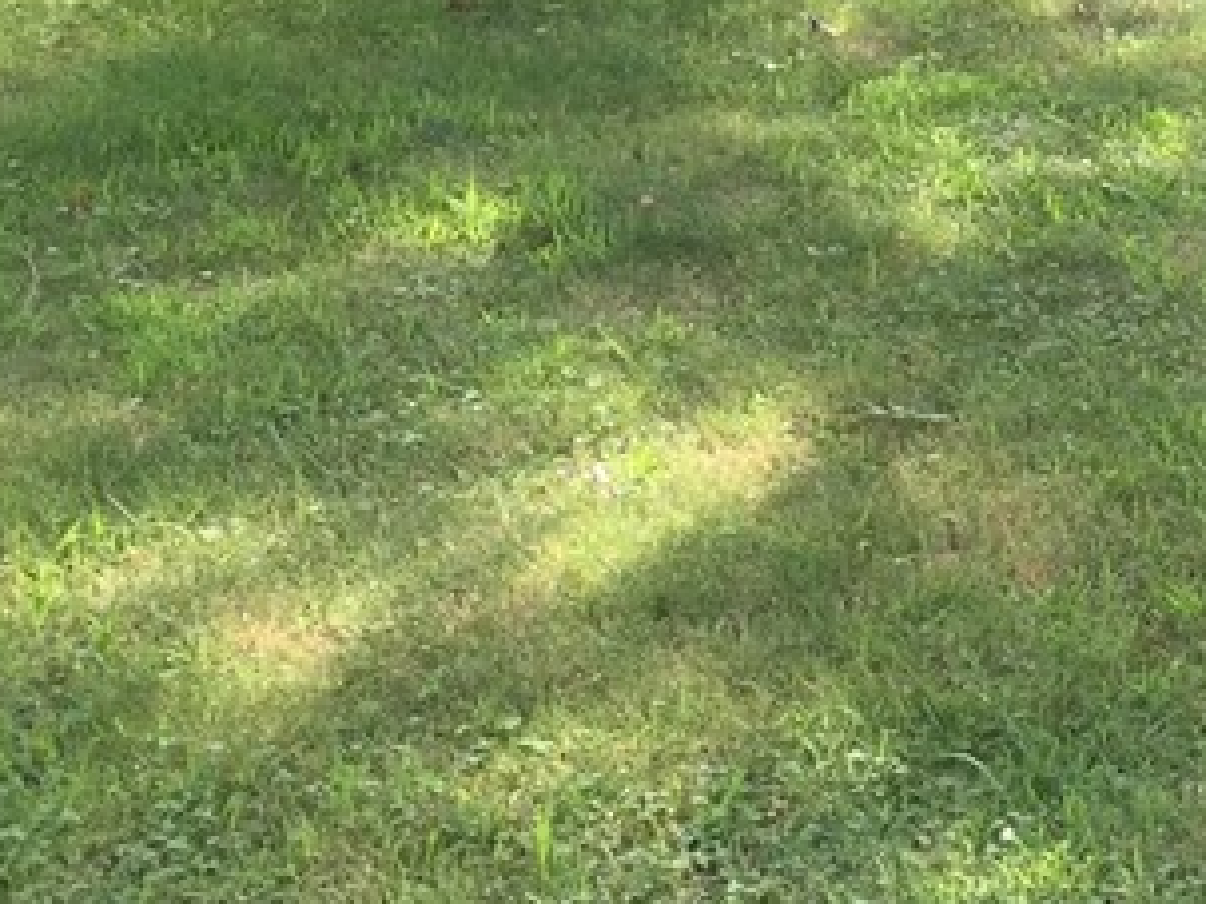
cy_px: -406
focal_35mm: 98
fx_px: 3413
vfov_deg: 14.2
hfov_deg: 19.8
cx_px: 999
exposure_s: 1/120
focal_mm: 4.15
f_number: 2.2
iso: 32
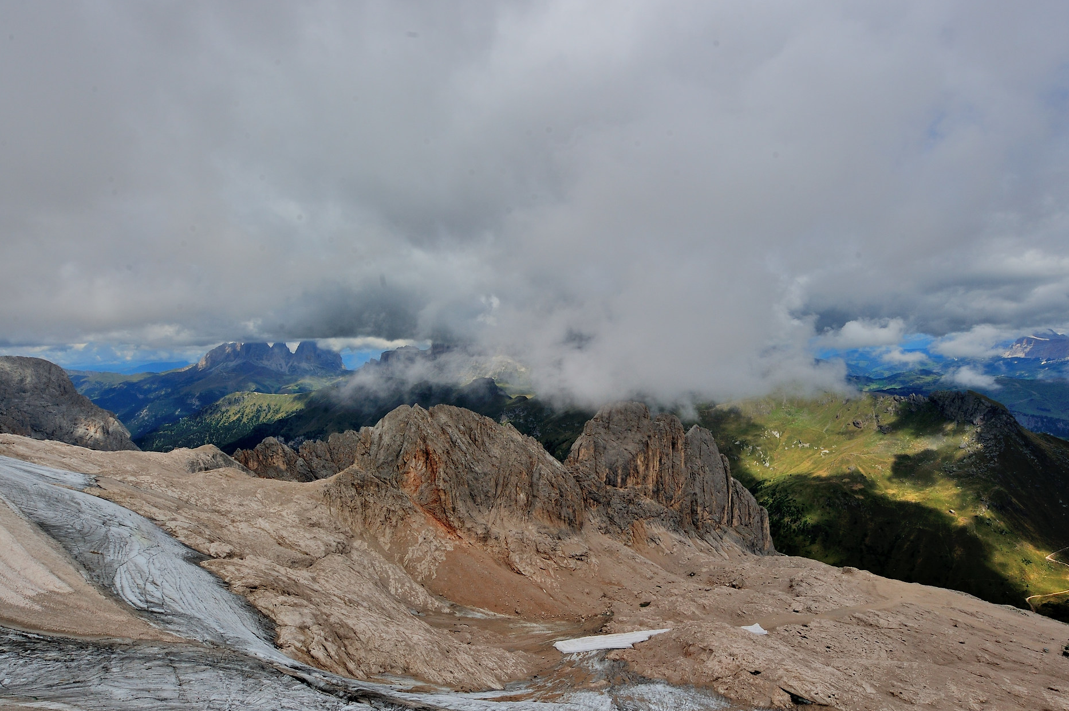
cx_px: 591
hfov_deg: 89.7
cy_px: 345
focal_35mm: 18
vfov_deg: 67.3
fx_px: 534
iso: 200
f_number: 16
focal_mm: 14
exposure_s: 1/400
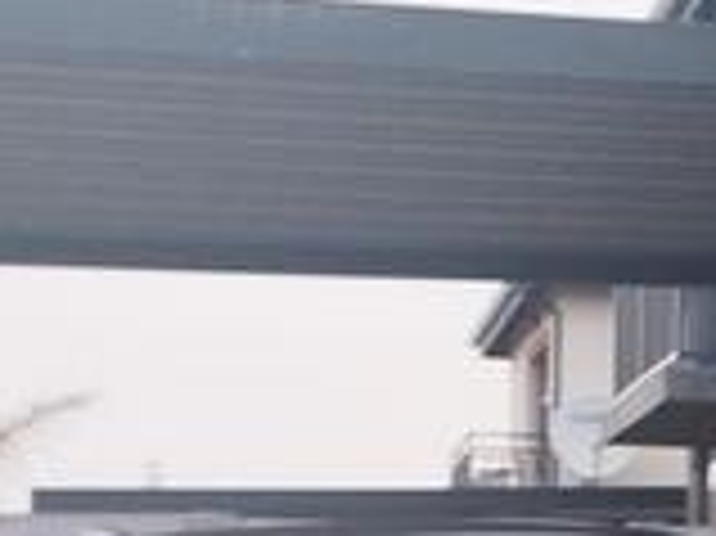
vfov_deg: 10.9
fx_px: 2708
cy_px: 766
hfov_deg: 13.5
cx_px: 1292
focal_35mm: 131
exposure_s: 1/100
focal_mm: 6.24
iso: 255
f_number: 1.8
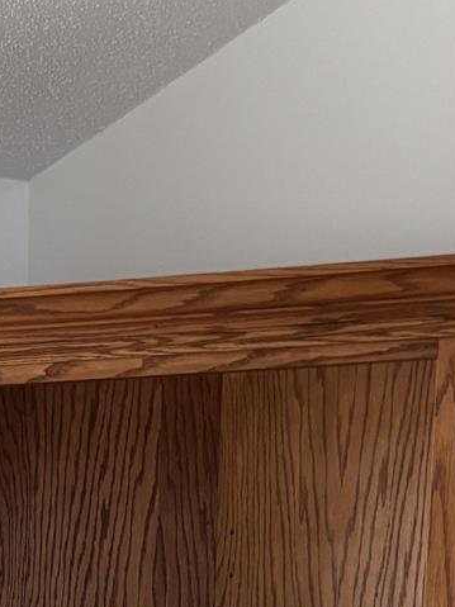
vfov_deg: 13.6
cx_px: -371
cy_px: 1192
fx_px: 2192
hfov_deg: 11.0
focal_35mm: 125
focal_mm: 5.96
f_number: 1.6
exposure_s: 1/120
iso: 125
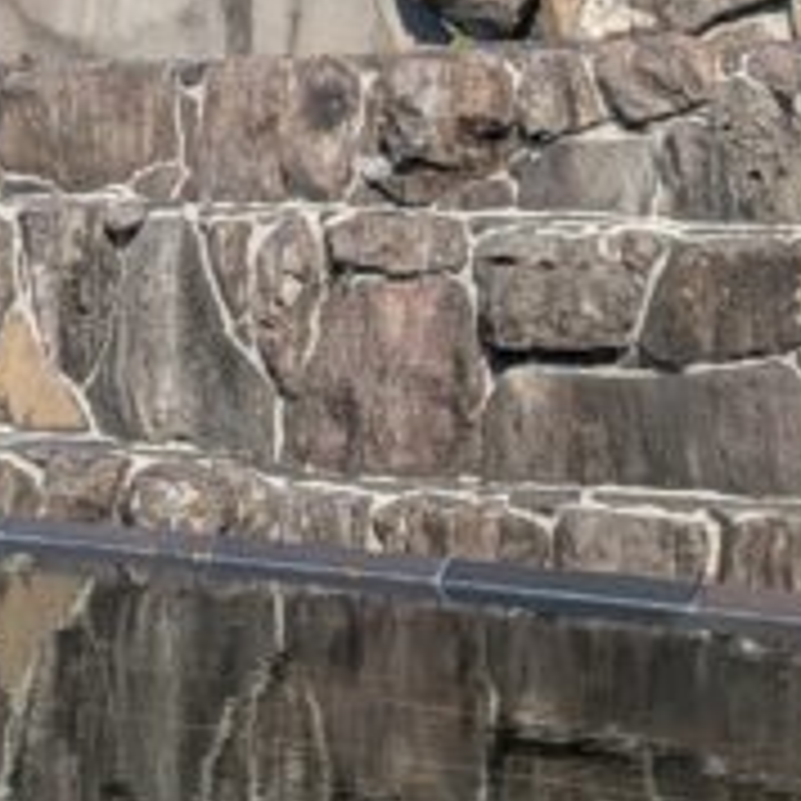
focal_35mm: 127
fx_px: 3325
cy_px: -738
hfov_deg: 13.7
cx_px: 223
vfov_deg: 12.3
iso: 42
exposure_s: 1/1776
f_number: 1.89
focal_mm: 5.43
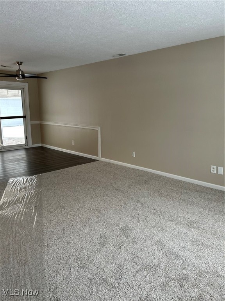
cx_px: 112
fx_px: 225
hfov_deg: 53.1
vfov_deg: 67.3
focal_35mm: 26
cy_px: 150
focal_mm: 5.7
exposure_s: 1/60
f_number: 1.5
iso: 64
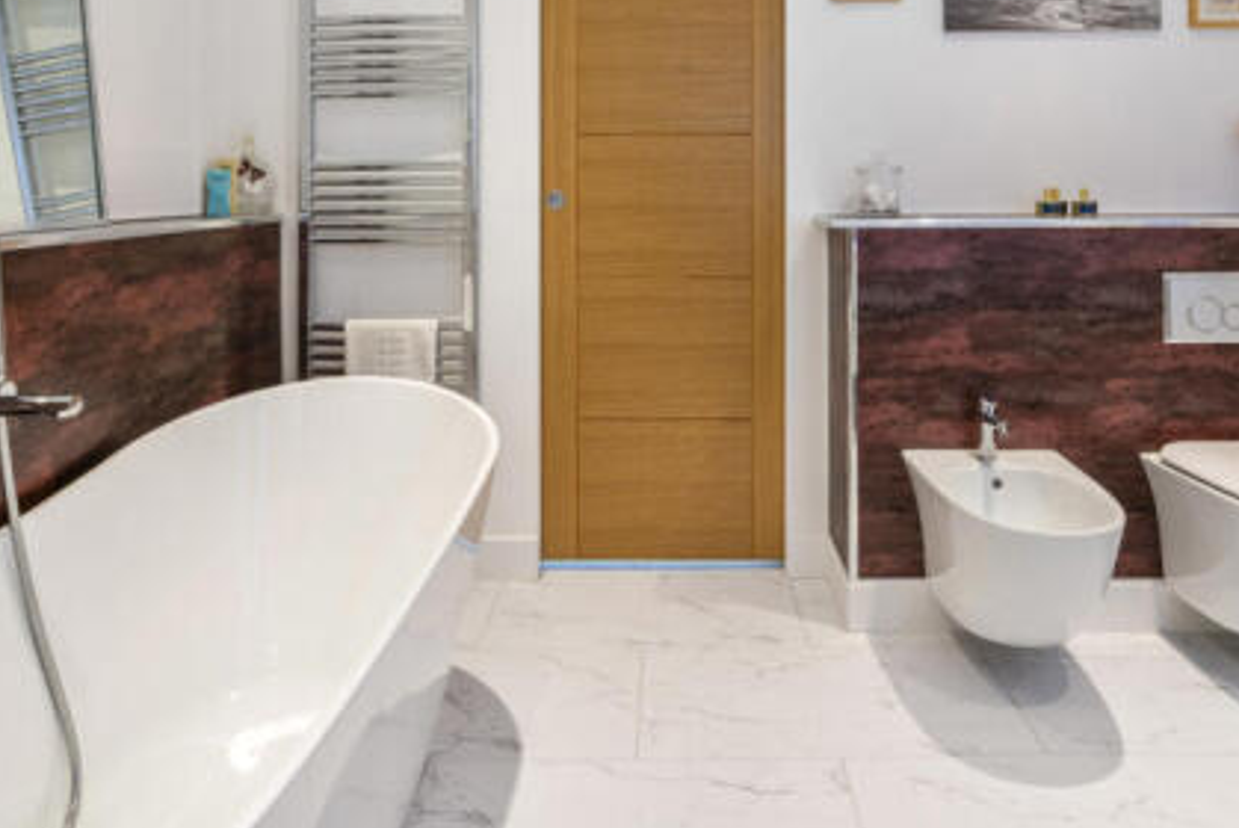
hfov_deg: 71.4
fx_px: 861
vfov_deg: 49.1
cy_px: 197
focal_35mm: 25
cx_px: 655
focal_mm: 16
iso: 400
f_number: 11
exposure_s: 1/5
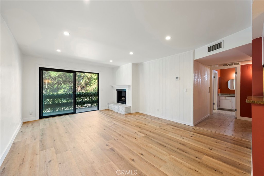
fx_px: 103
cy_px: 88
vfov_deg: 81.2
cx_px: 132
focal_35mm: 14
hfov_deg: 104.3
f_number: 9.5
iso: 200
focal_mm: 14
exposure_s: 1/2
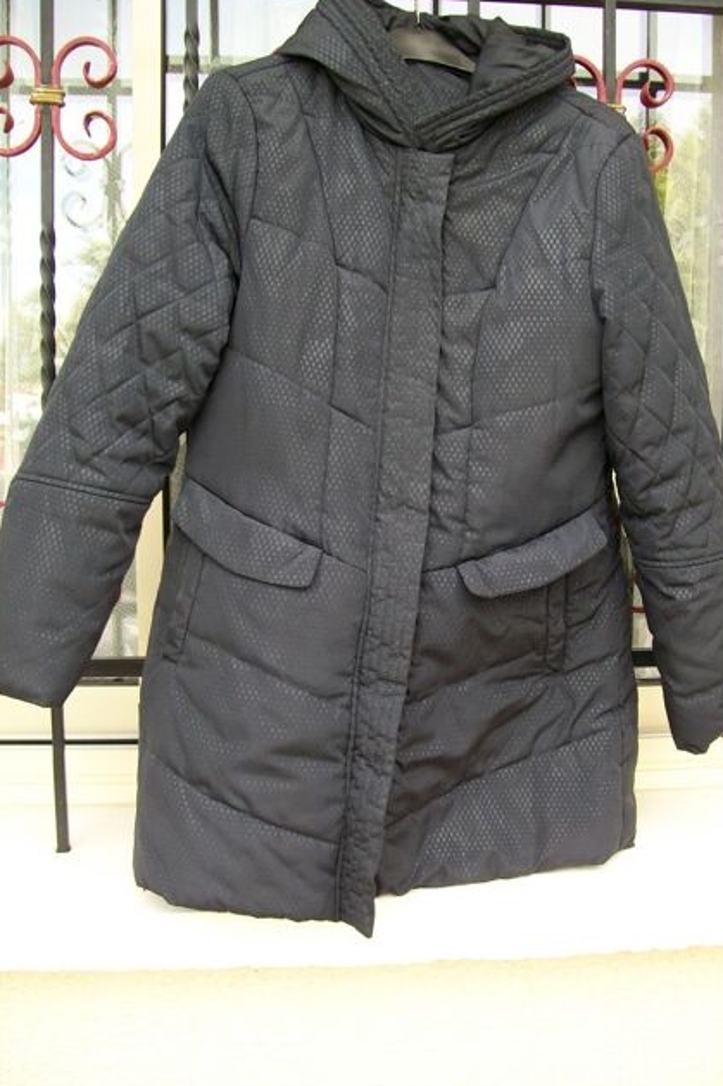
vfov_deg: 53.1
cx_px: 411
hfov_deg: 36.8
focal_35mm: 36
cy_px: 546
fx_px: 1085
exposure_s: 1/100
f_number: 2.7
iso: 64
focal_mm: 6.1
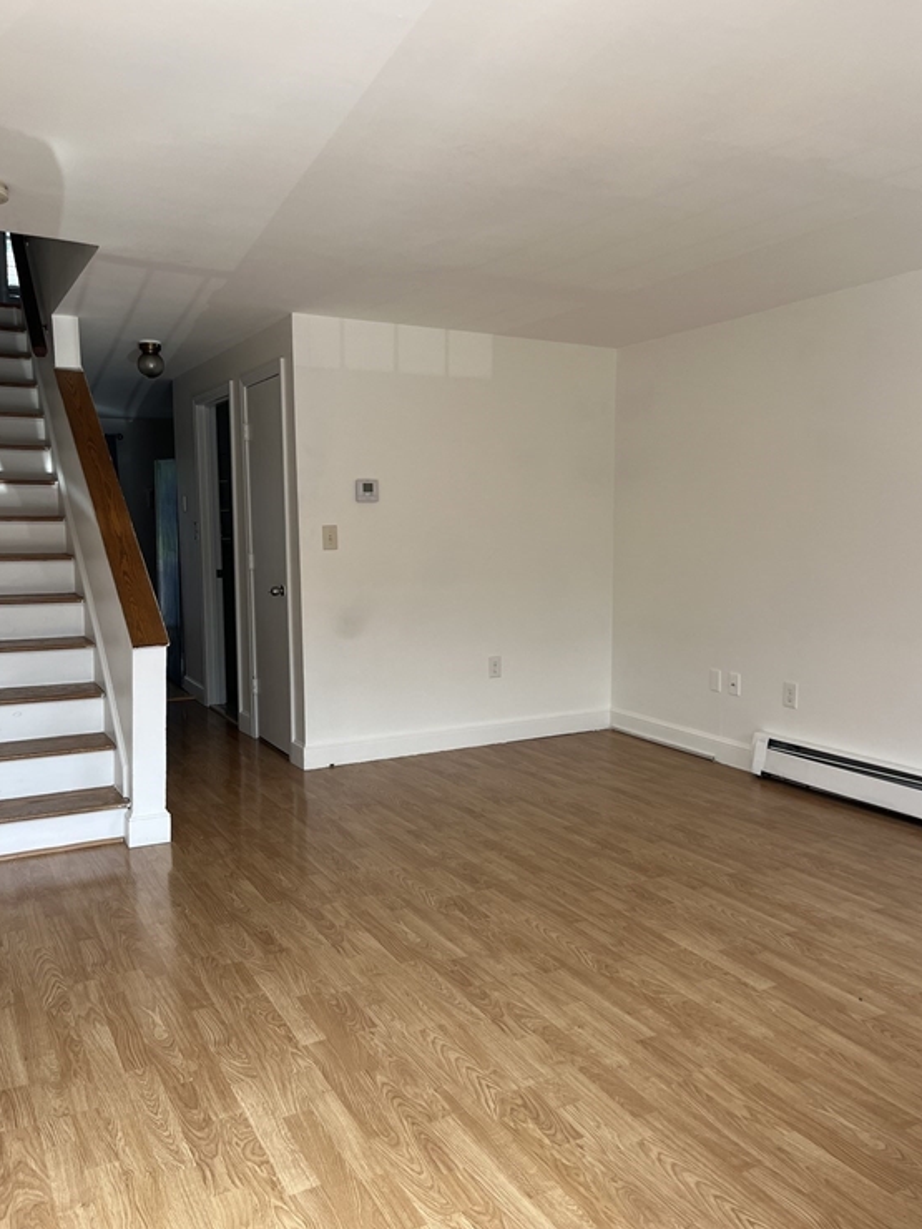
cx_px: 468
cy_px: 618
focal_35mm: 27
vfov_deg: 65.3
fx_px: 959
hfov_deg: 51.4
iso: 50
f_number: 1.6
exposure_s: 1/299
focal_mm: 5.1
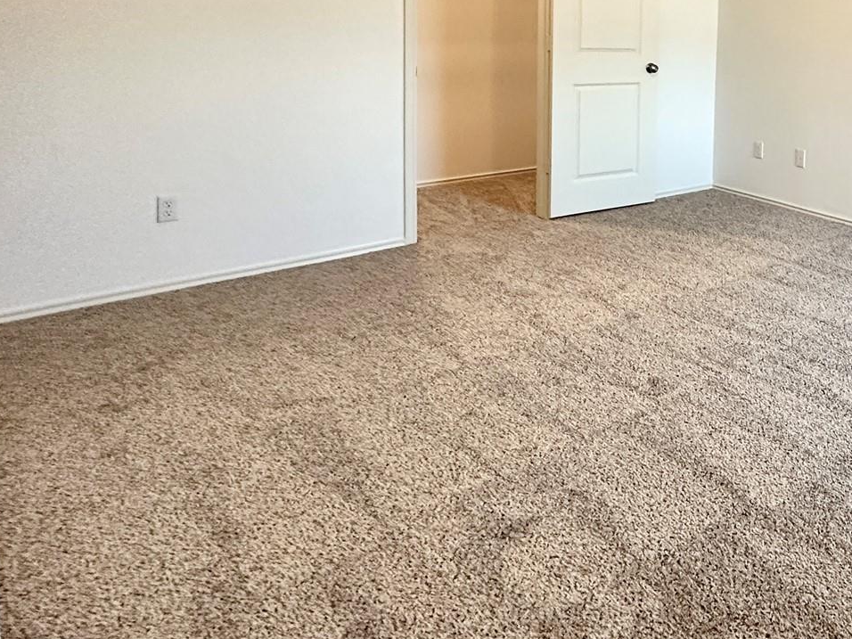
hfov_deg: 48.8
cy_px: 80
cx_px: 859
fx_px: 738
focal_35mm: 30
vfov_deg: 43.3
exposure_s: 1/120
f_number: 2.2
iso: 320
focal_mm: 2.22
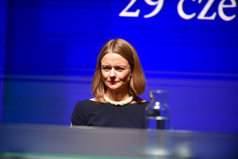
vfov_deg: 6.9
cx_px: 119
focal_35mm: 200
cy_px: 80
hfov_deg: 10.3
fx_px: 1322
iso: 560
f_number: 2.8
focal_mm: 200
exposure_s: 1/500
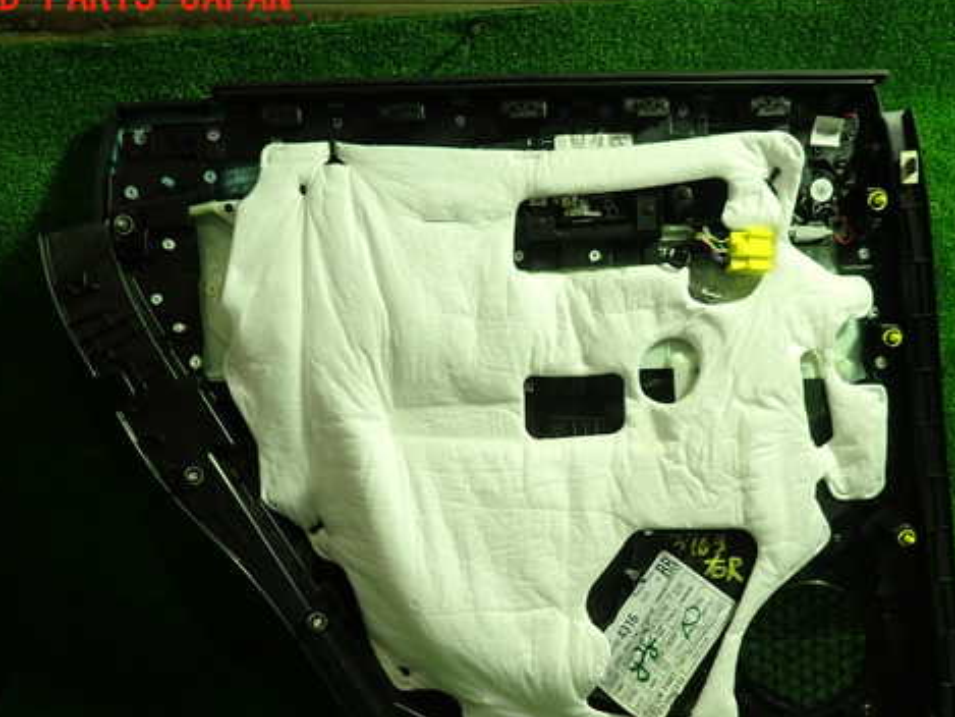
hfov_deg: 56.7
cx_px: 531
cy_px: 430
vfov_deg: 44.0
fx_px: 883
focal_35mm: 32
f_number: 2
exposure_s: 1/60
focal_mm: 4.5
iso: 200
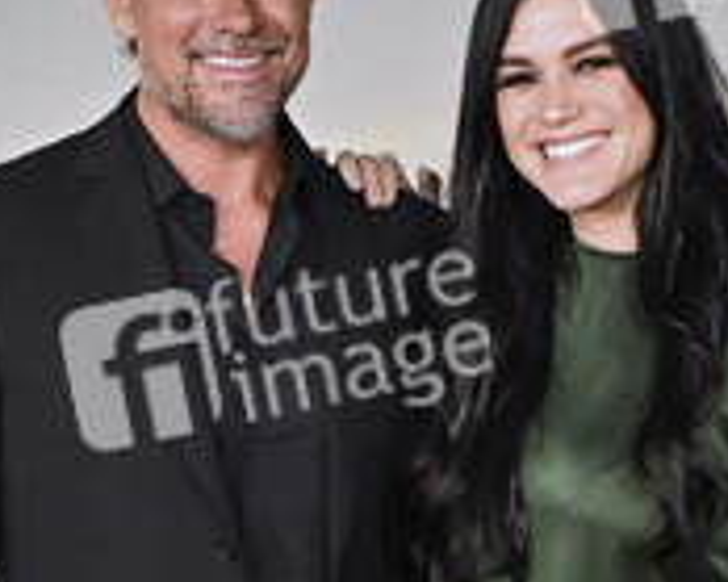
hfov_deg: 17.2
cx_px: 400
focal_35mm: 112
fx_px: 2412
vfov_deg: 13.6
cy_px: 561
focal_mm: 35
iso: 3200
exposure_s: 1/320
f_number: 3.5
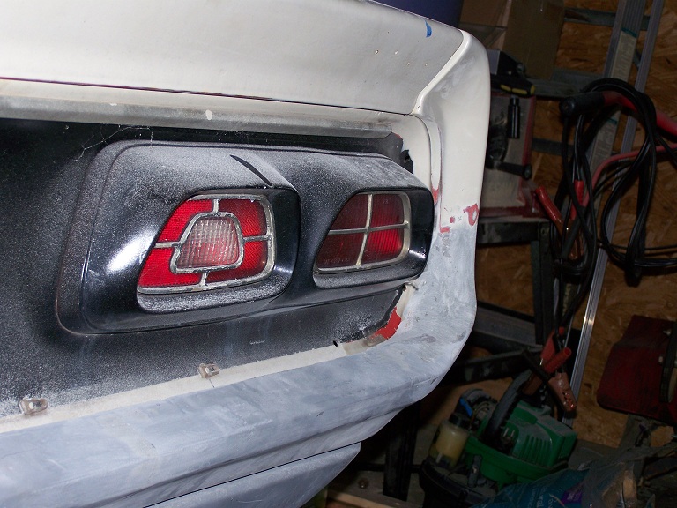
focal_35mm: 75
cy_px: 254
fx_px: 1467
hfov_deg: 26.0
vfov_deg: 19.6
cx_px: 338
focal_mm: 12.4
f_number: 3.2
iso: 80
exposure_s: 1/80
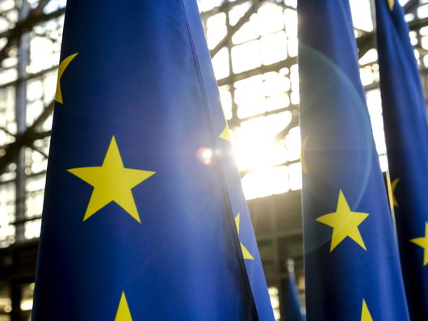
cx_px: 237
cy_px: 161
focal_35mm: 61
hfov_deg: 31.7
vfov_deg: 24.0
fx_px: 754
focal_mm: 37.6
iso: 3200
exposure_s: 1/400
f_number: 4.5
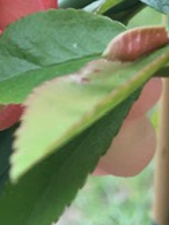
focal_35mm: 111
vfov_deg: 16.1
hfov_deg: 12.7
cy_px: -125
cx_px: -82
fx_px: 723
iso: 25
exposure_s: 1/100
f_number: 2.2
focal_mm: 4.15
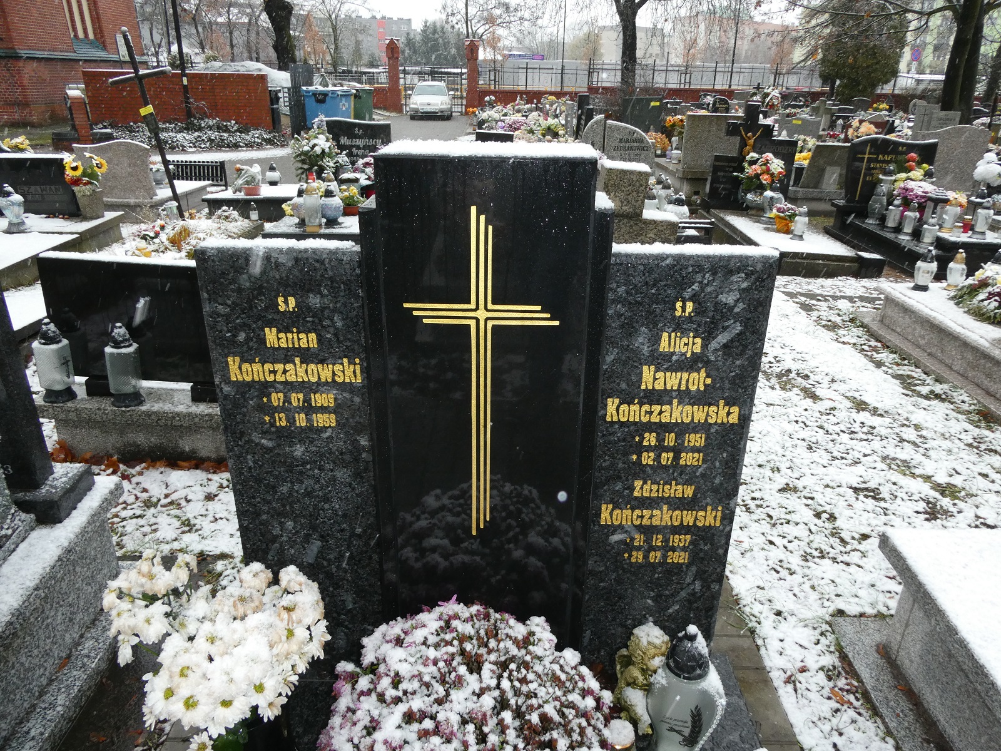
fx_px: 694
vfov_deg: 56.8
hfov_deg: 71.6
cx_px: 500
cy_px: 376
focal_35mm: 24
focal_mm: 4.3
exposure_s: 1/60
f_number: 3.3
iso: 250
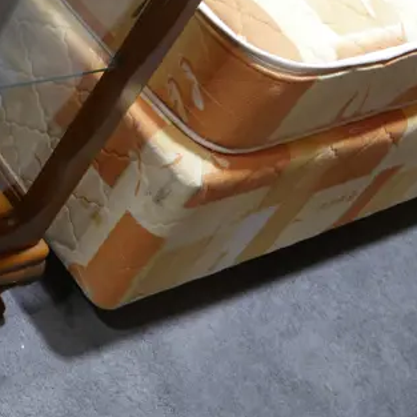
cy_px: -49
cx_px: -157
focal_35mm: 81
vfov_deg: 20.3
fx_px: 1104
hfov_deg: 19.4
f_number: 3.5
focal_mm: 14
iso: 320
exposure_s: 1/60
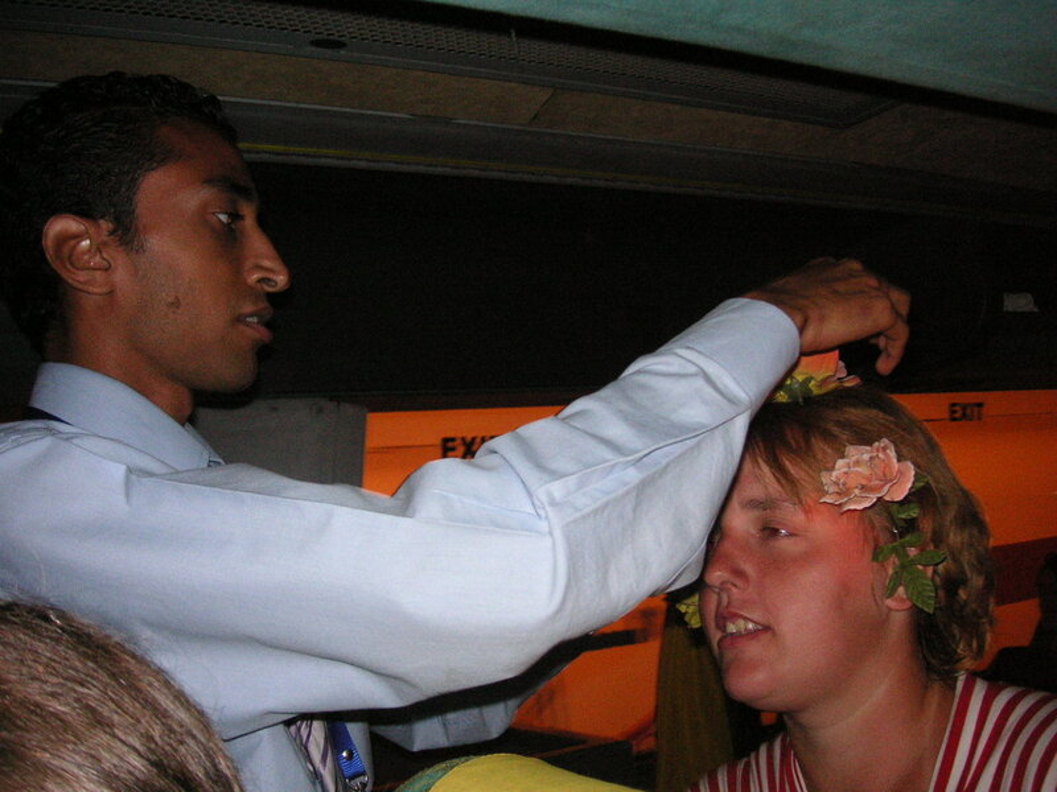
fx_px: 1130
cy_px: 396
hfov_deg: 50.1
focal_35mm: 37
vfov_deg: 38.7
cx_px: 528
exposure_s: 1/45
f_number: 2.8
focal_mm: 6.1
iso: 160
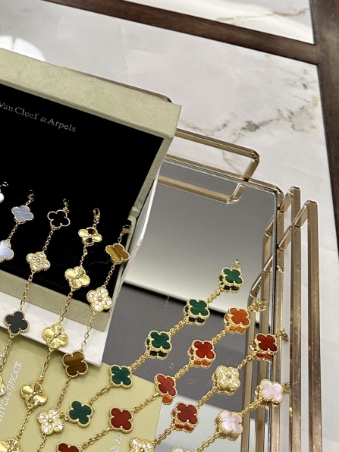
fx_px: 757
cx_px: -54
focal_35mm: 58
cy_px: 102
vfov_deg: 32.5
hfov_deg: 23.3
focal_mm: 6.86
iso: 160
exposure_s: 1/100
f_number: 1.78
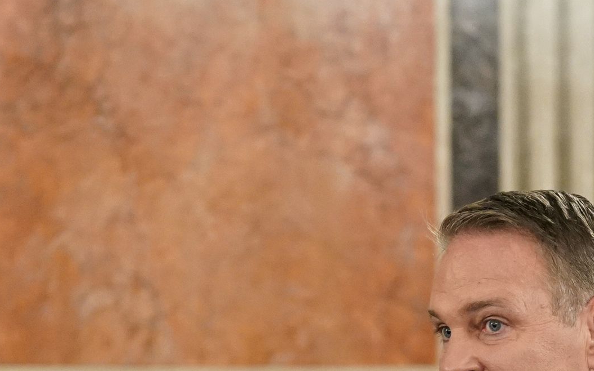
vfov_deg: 4.8
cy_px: 560
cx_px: 372
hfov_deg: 7.7
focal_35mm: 271
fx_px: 4387
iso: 4000
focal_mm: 70
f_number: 2.8
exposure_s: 1/500
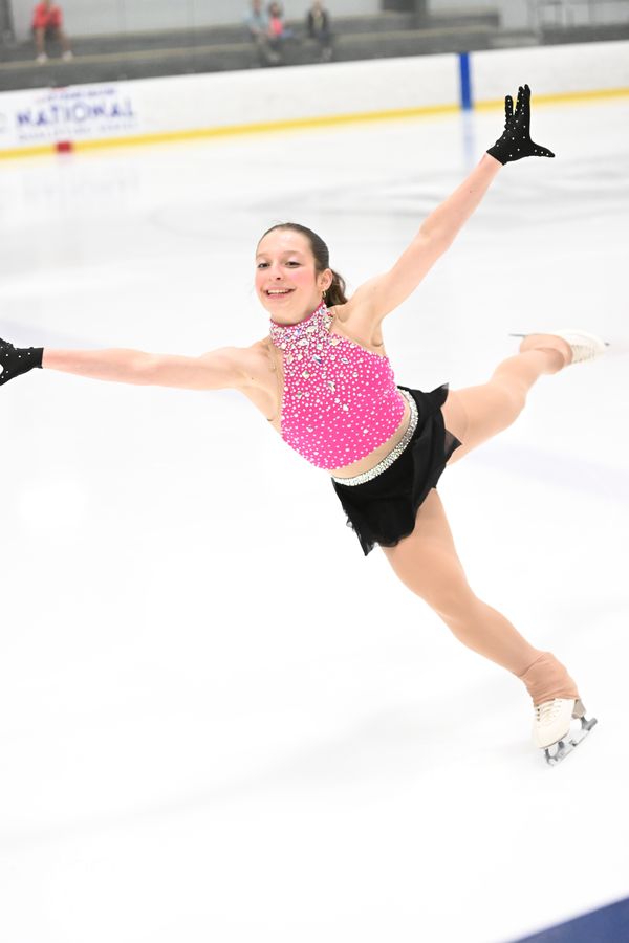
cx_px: 314
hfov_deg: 19.5
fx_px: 1834
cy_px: 472
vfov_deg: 28.8
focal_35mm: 70
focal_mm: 70
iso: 8000
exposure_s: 1/1000
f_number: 2.8
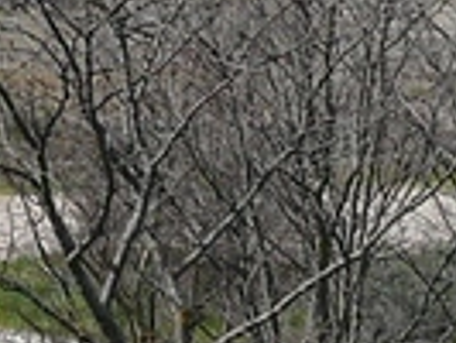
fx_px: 2782
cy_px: -350
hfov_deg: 9.3
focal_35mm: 211
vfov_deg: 6.8
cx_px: -86
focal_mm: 5.2
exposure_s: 1/400
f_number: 5
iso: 80
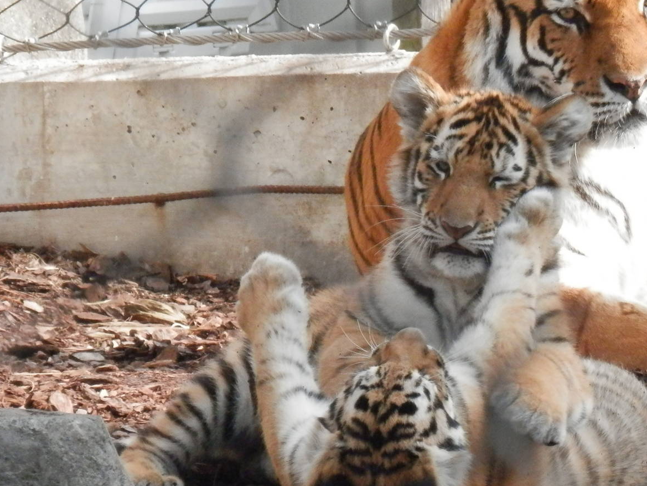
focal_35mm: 602
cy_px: 202
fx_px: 11253
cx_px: 431
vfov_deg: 2.5
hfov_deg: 3.3
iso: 640
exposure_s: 1/500
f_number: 6.9
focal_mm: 78.6
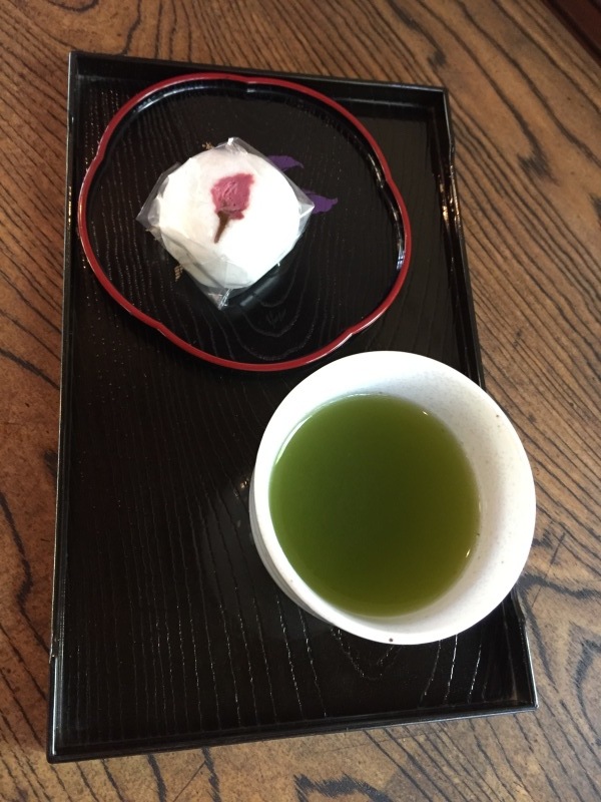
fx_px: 671
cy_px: 401
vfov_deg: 61.7
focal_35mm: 29
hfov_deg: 48.2
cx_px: 300
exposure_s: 1/24
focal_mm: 4.15
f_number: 2.2
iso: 250
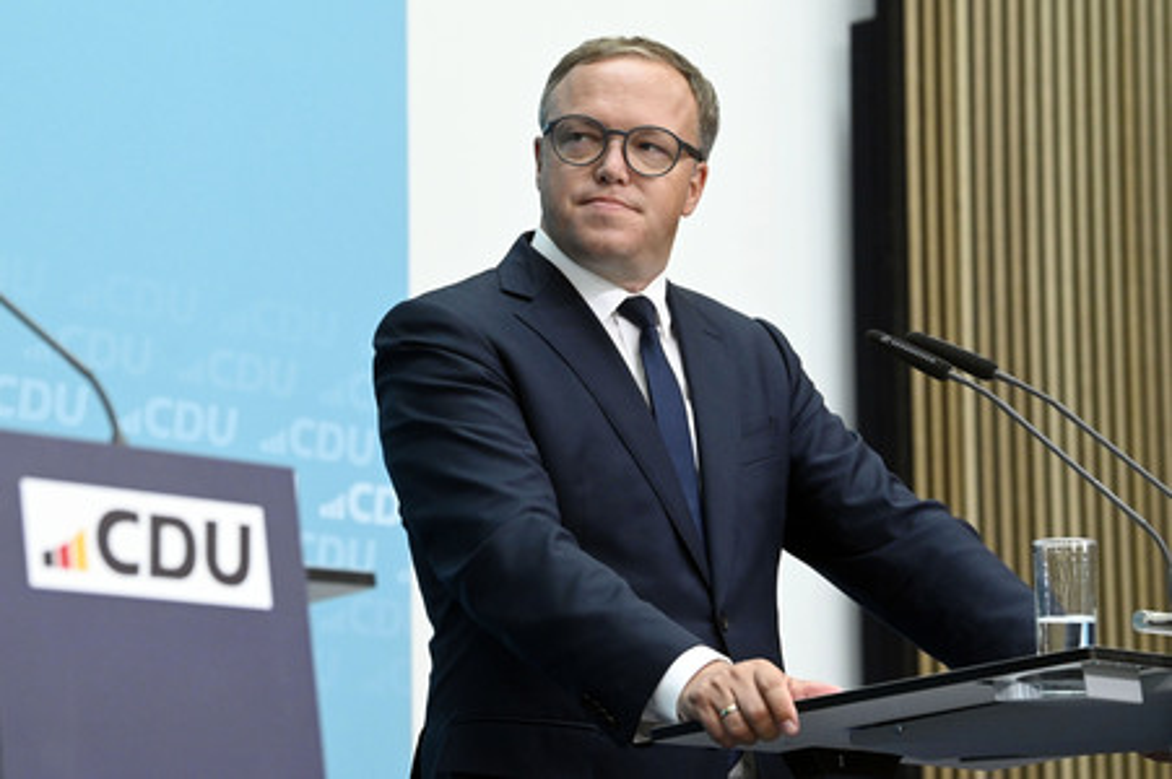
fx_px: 4229
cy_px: 390
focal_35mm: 130
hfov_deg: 15.8
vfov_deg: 10.5
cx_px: 586
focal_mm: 130
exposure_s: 1/500
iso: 4000
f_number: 5.6
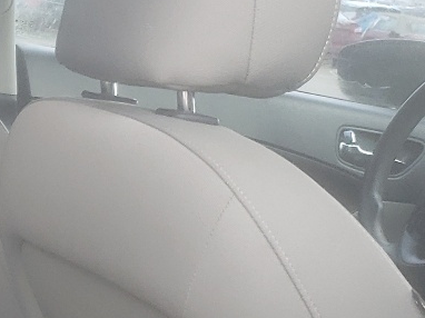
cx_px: -225
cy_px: 355
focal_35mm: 109
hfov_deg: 16.4
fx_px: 1337
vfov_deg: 13.3
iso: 67
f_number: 1.5
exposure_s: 1/100
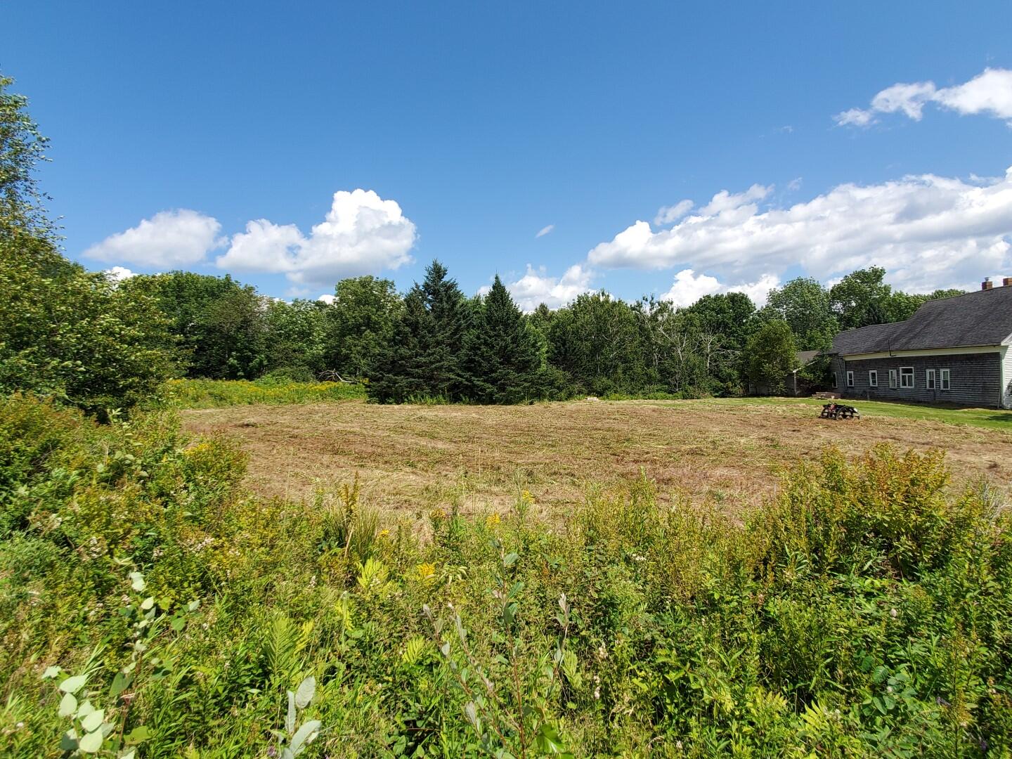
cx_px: 506
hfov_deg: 106.2
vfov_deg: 89.9
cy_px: 380
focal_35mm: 13
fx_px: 380
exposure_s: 1/994
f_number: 2.2
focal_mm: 1.8
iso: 50
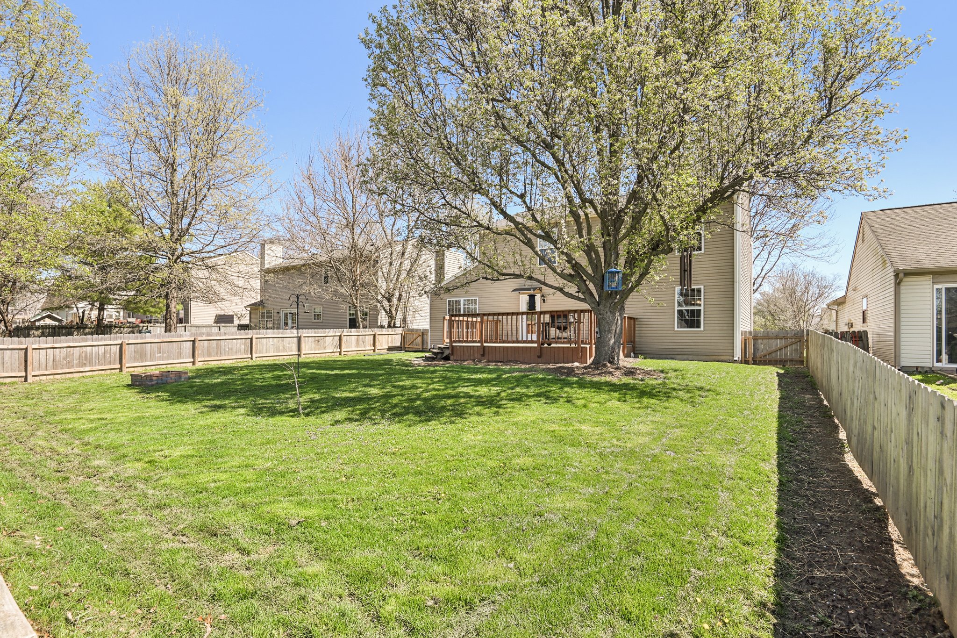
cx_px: 478
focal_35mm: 16
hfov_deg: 96.7
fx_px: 425
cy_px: 319
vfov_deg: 73.7
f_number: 8
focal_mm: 16
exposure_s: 1/160
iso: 100
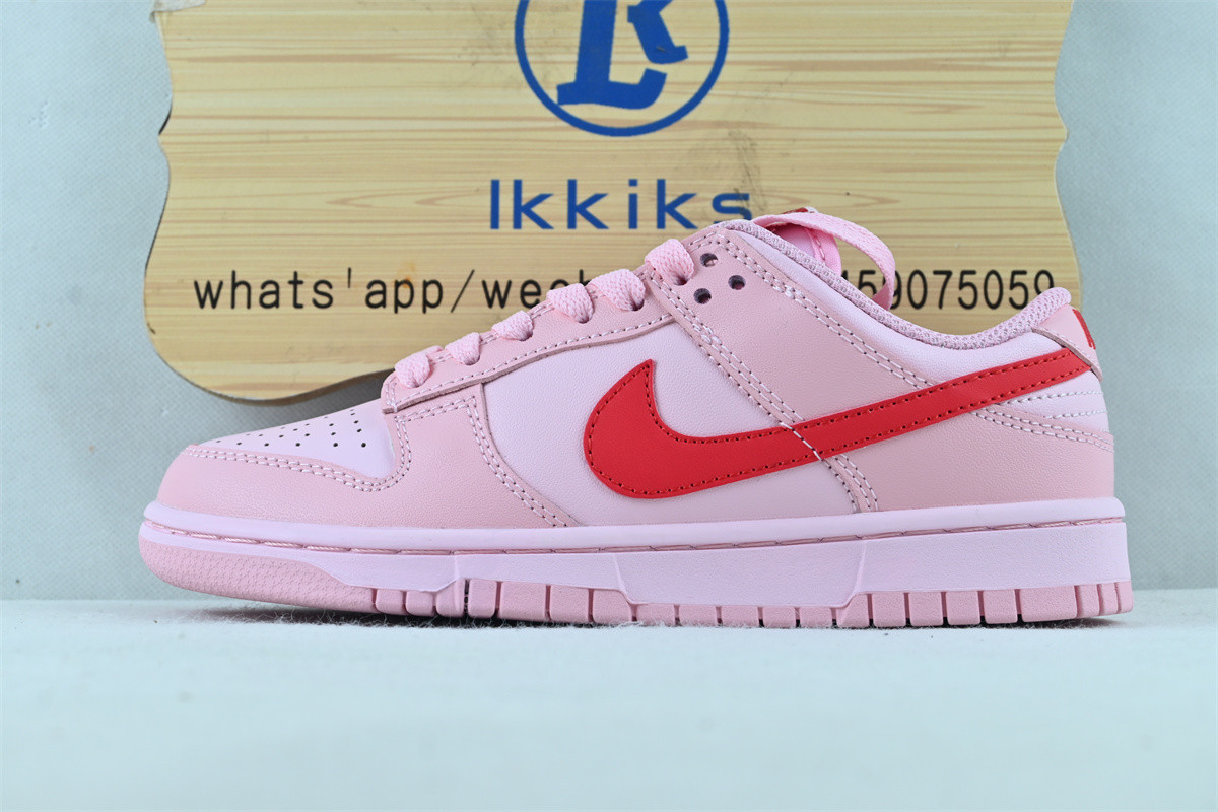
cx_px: 609
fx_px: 1928
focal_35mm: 57
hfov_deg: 35.1
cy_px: 406
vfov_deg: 23.8
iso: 100
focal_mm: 38
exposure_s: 1/30
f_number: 7.1
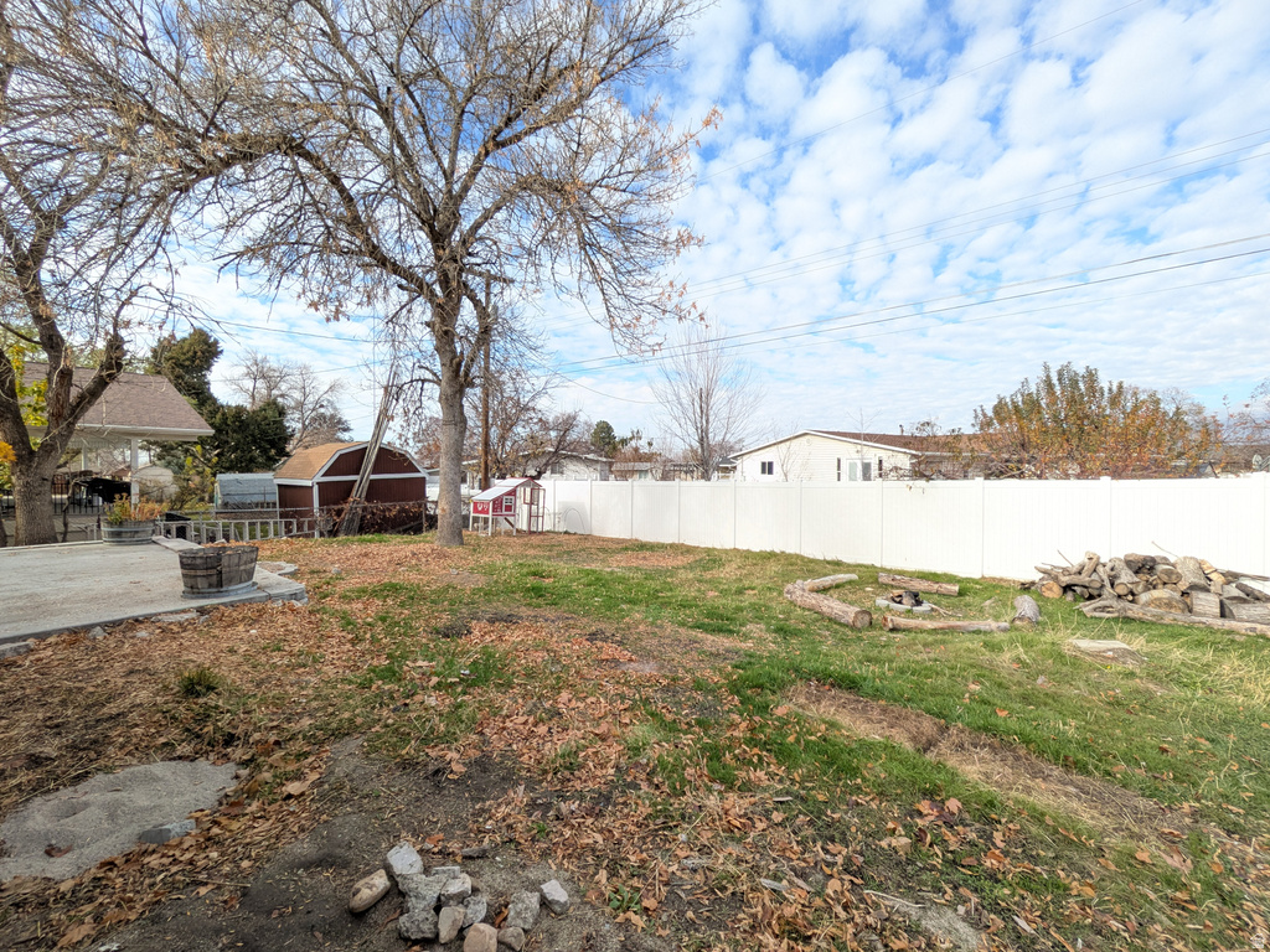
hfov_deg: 102.1
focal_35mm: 14
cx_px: 635
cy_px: 476
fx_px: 514
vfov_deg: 85.7
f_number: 2.2
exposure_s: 1/583
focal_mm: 1.83
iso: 50
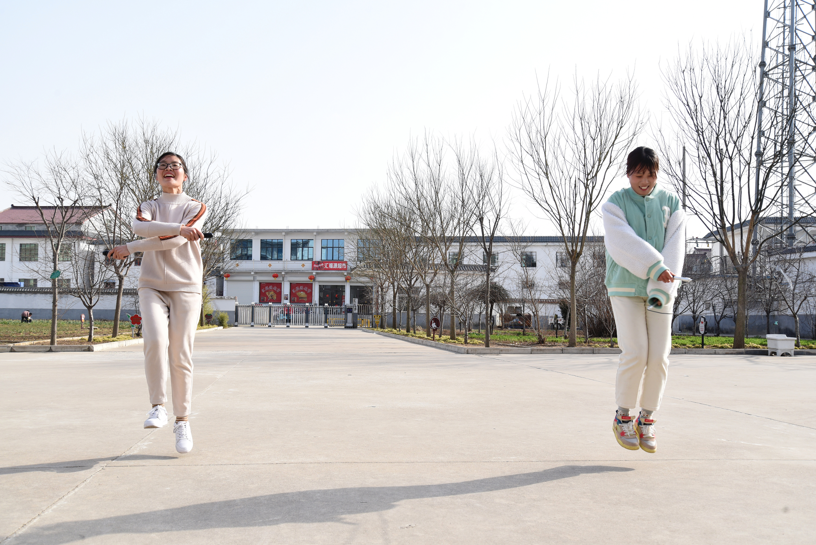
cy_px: 272
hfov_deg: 55.8
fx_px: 771
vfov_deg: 38.9
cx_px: 408
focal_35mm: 34
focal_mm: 34
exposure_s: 1/500
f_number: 8
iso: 500
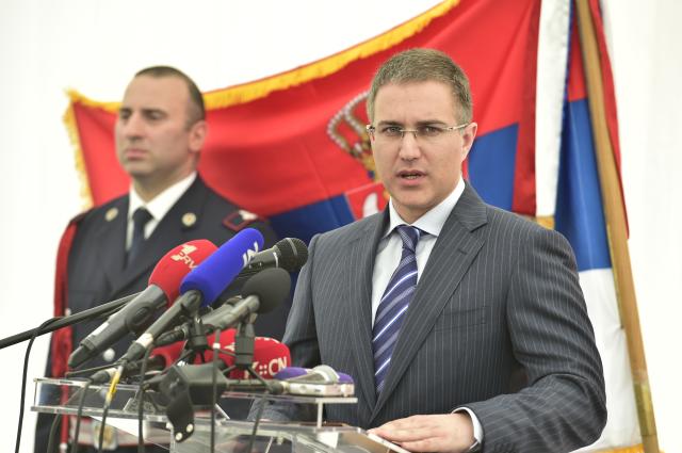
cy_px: 226
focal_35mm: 200
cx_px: 341
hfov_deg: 10.3
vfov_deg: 6.8
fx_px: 3784
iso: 400
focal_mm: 200
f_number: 5.6
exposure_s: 1/250
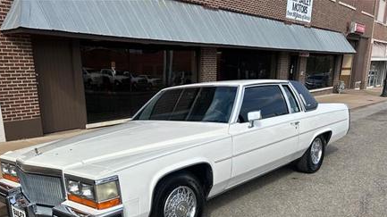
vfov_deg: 34.7
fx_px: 338
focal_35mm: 33
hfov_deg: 59.3
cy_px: 168
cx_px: 169
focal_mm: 5.7
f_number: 1.5
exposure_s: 1/4630
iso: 50
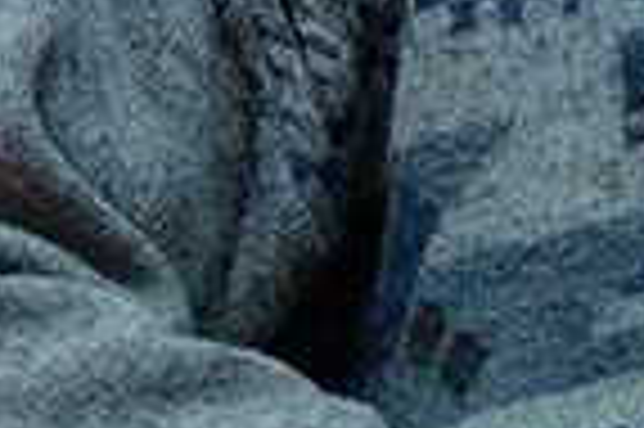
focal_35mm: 1192
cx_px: 144
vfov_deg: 1.2
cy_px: -356
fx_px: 21299
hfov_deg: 1.7
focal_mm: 240
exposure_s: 1/60
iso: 1600
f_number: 5.6
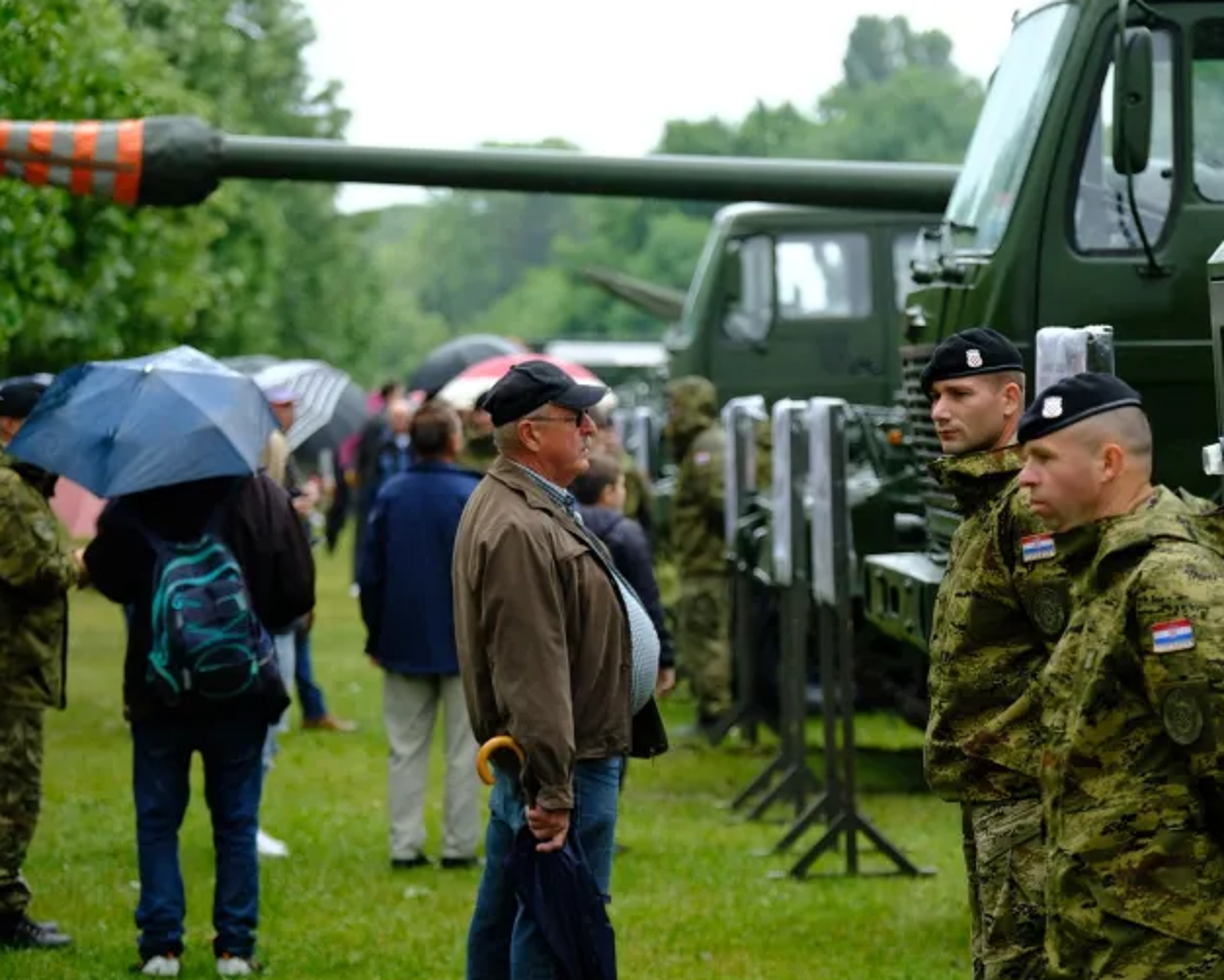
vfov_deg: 10.4
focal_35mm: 149
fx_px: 5399
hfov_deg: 12.9
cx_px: 714
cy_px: 489
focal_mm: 87.1
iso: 200
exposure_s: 1/500
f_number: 2.8
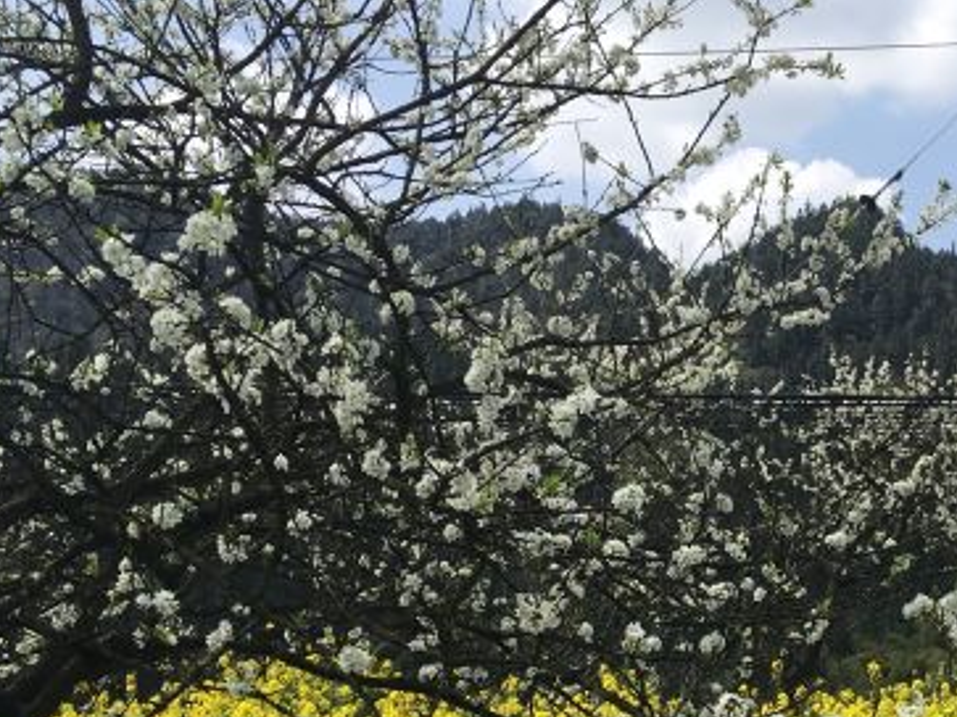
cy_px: 645
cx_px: 891
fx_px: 1548
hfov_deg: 32.4
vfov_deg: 25.3
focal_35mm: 56
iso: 25
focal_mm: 4.15
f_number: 2.2
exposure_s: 1/1832
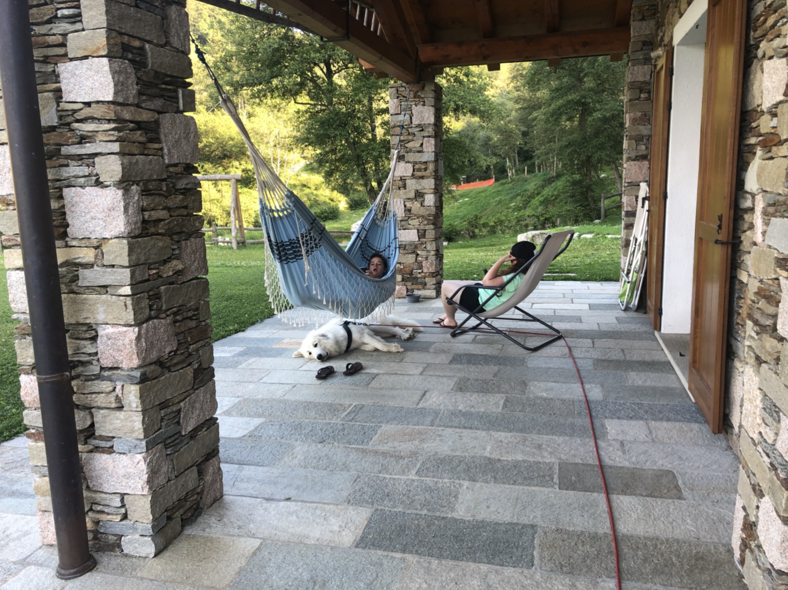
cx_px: 394
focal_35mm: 28
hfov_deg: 63.5
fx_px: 637
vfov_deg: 49.7
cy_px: 295
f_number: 1.8
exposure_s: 1/120
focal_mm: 3.99
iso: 32
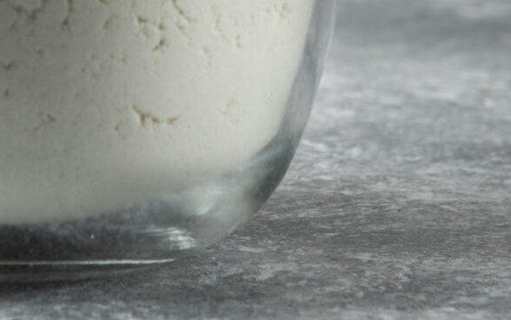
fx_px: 7482
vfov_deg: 2.4
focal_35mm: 537
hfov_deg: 3.9
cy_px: -316
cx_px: 11
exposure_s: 1/100
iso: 200
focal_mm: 120
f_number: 8
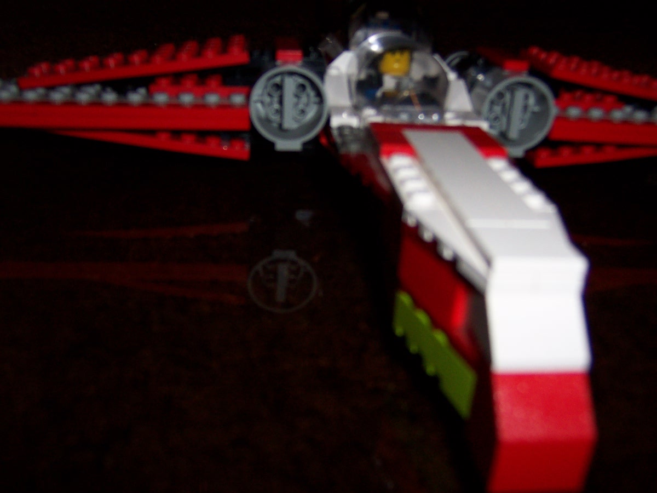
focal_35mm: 36
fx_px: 683
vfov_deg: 39.7
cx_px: 328
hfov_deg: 51.4
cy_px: 246
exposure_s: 1/60
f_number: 2.8
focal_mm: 5.6
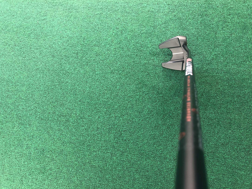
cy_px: 94
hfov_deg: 63.4
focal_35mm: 28
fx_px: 204
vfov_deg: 49.7
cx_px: 126
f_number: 1.8
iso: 25
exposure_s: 1/33
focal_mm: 3.99
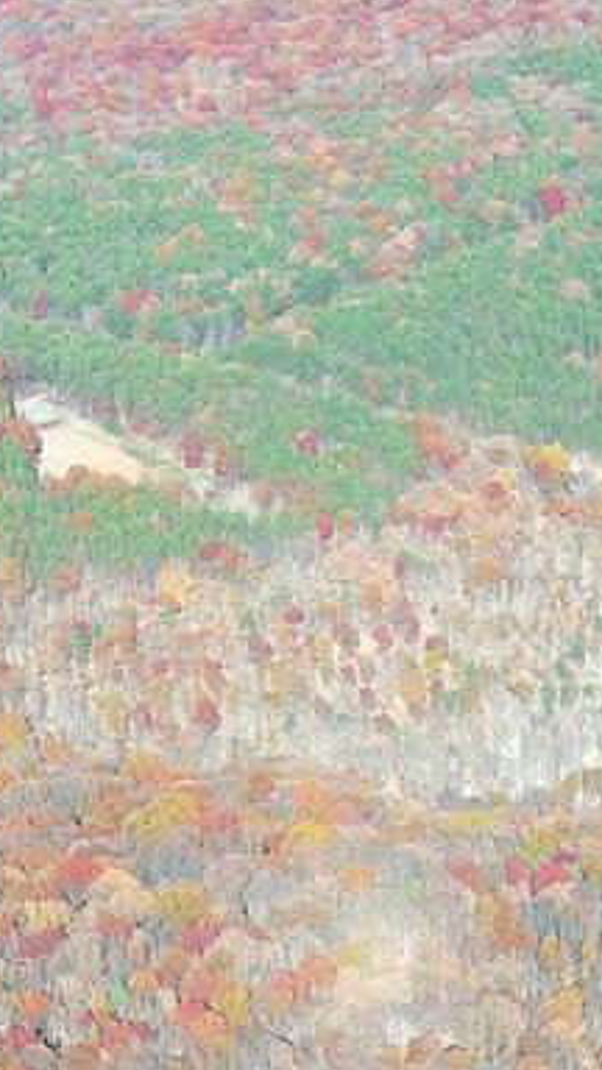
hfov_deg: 7.4
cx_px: 805
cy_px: 1701
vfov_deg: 12.5
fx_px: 4597
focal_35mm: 162
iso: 100
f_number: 2.8
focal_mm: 10.57
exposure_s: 1/446
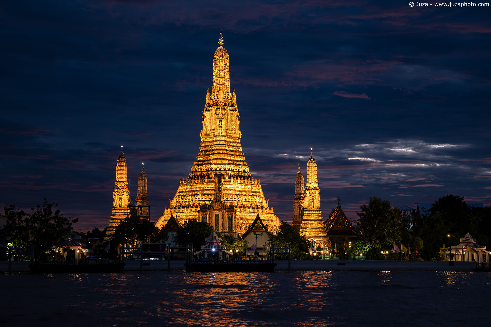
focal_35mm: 75
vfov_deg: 18.2
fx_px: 1023
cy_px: 164
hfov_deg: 27.0
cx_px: 246
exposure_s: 1/9
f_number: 4.8
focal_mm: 50
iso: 400
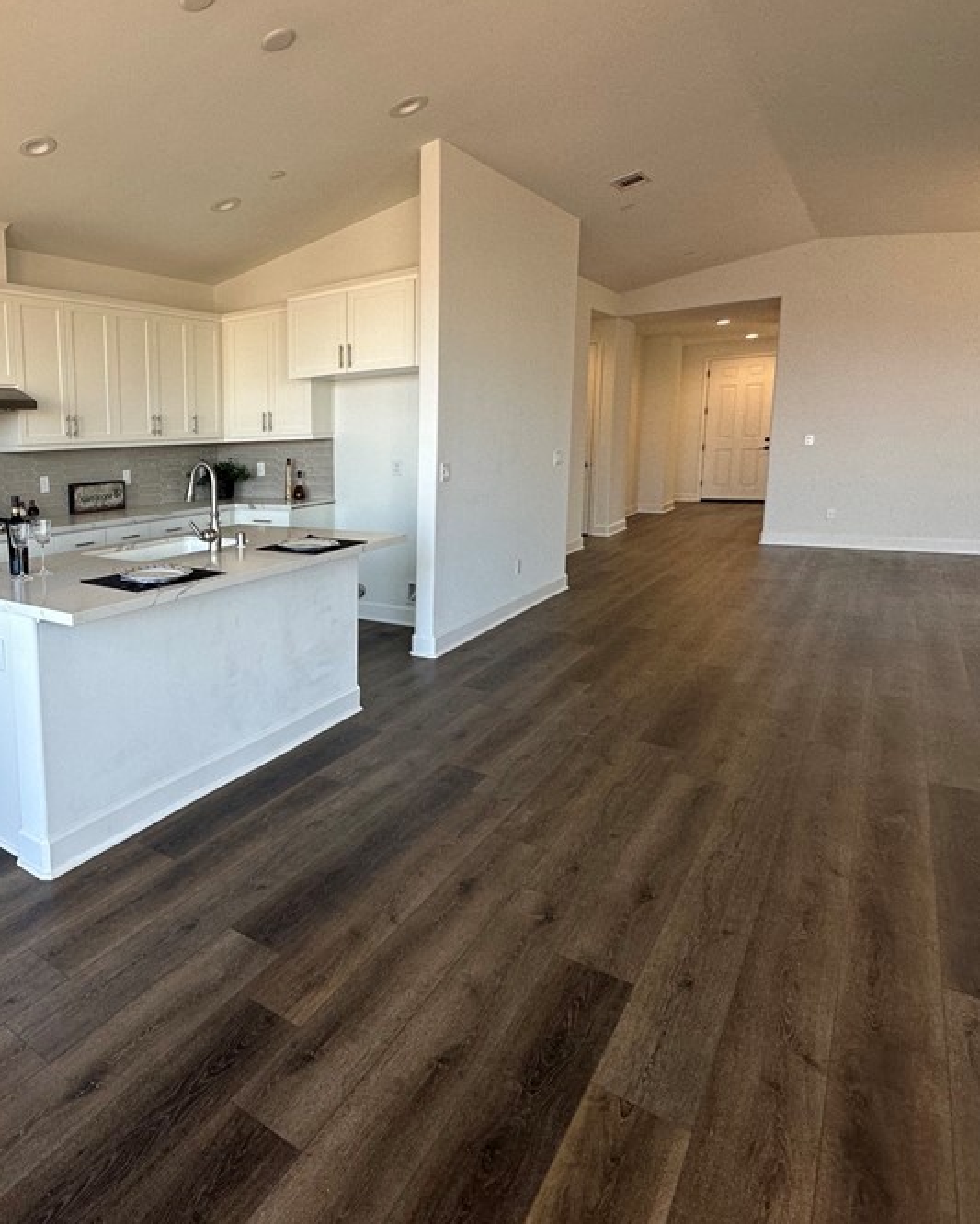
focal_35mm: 21
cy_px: 551
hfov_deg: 57.1
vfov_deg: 77.4
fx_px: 761
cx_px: 110
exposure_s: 1/120
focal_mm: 2.22
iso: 100
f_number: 2.2
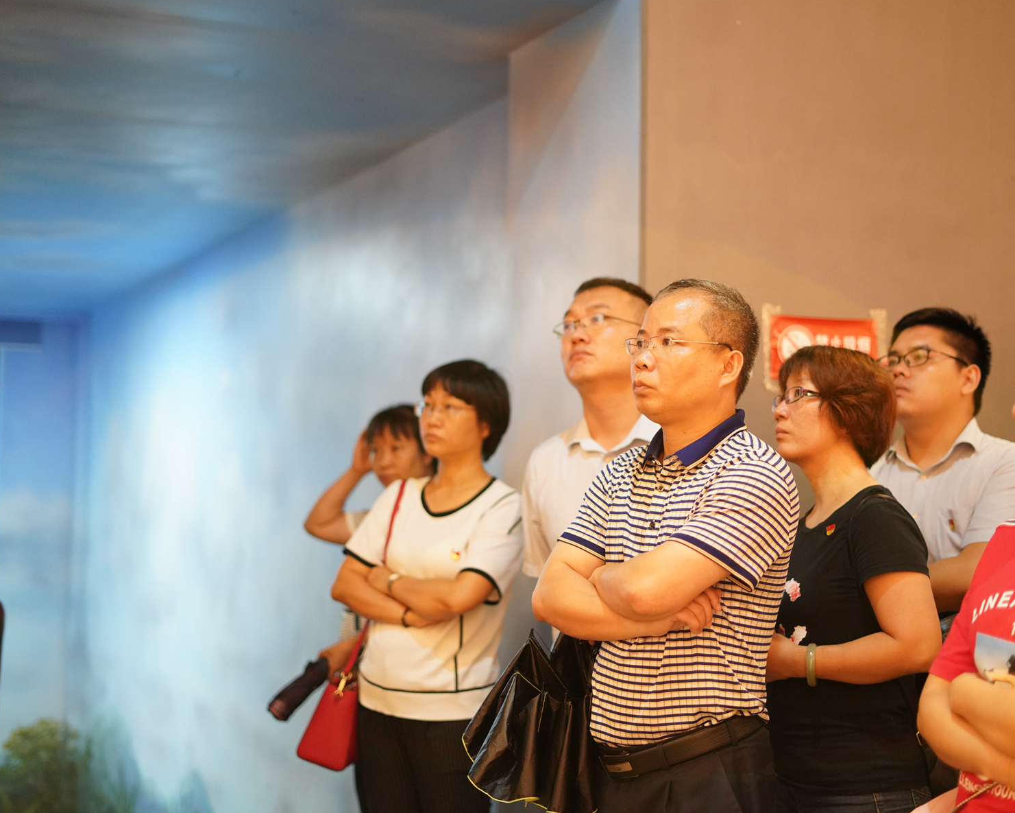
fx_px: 1712
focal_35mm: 57
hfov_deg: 33.0
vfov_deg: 26.7
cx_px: 555
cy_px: 403
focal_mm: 50
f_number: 1.8
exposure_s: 1/100
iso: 3200
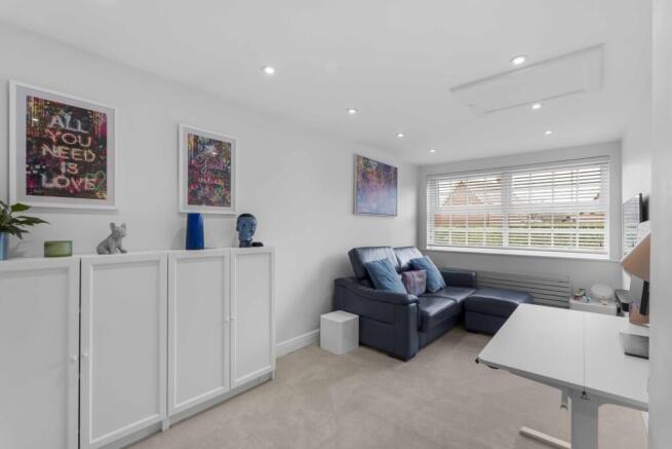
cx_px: 336
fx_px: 308
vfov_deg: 72.1
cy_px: 224
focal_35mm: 16
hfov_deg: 95.0
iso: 320
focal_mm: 16.5
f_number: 8
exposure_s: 1/2
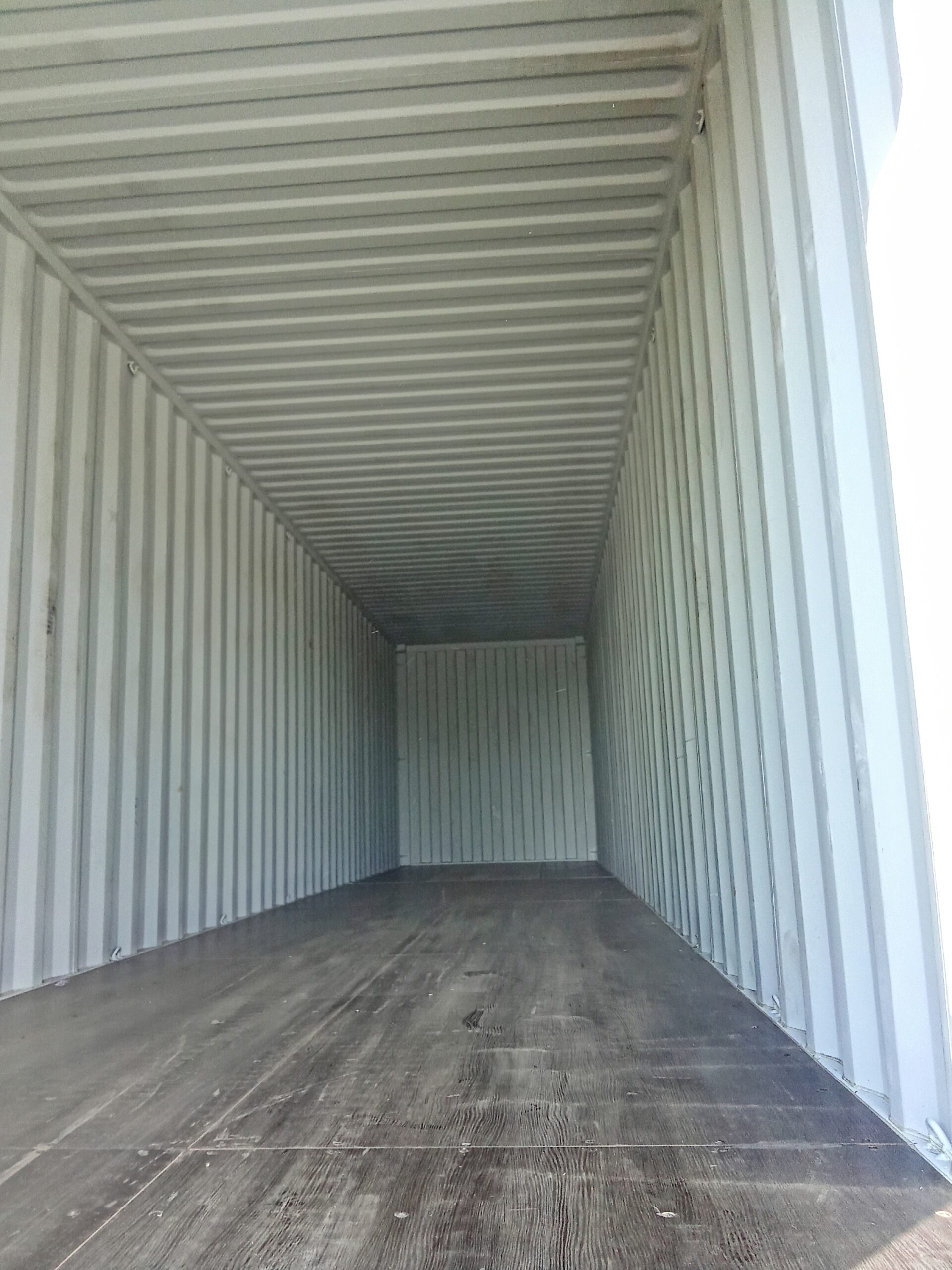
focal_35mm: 28
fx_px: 1027
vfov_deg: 63.4
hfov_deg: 49.7
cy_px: 635
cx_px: 476
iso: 160
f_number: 2
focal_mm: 2.78
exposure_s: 1/100
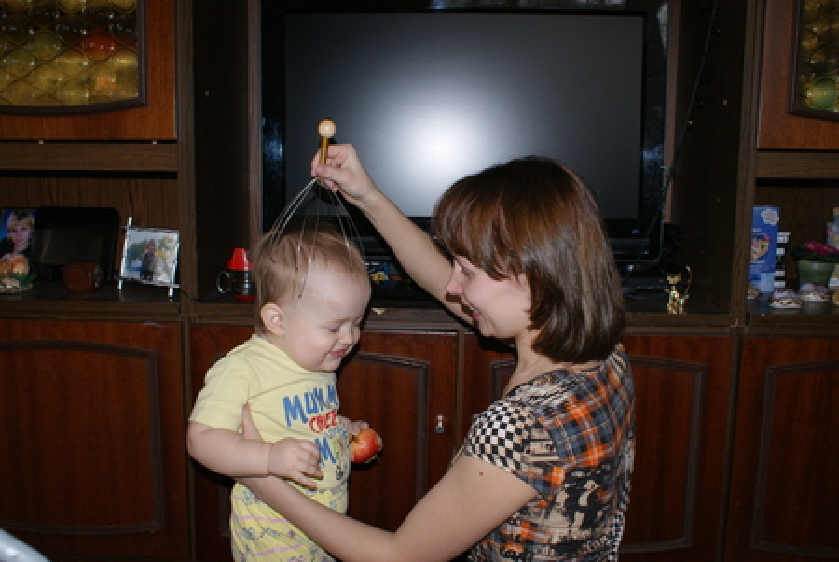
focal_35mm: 36
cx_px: 420
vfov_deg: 37.0
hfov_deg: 53.1
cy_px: 281
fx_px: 840
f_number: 5.6
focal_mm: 24
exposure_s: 1/60
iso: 400
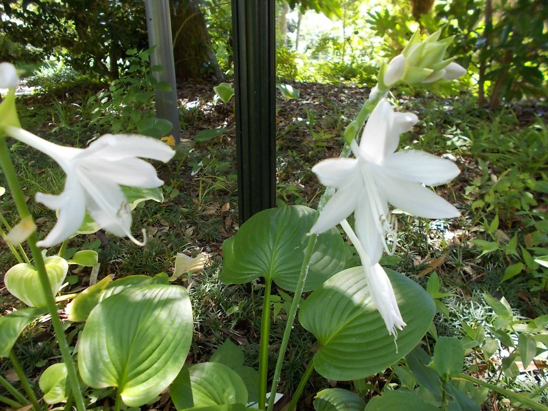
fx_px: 427
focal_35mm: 27
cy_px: 203
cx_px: 274
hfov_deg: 65.3
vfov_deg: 51.4
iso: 100
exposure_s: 1/25
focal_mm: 4.6
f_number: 3.2
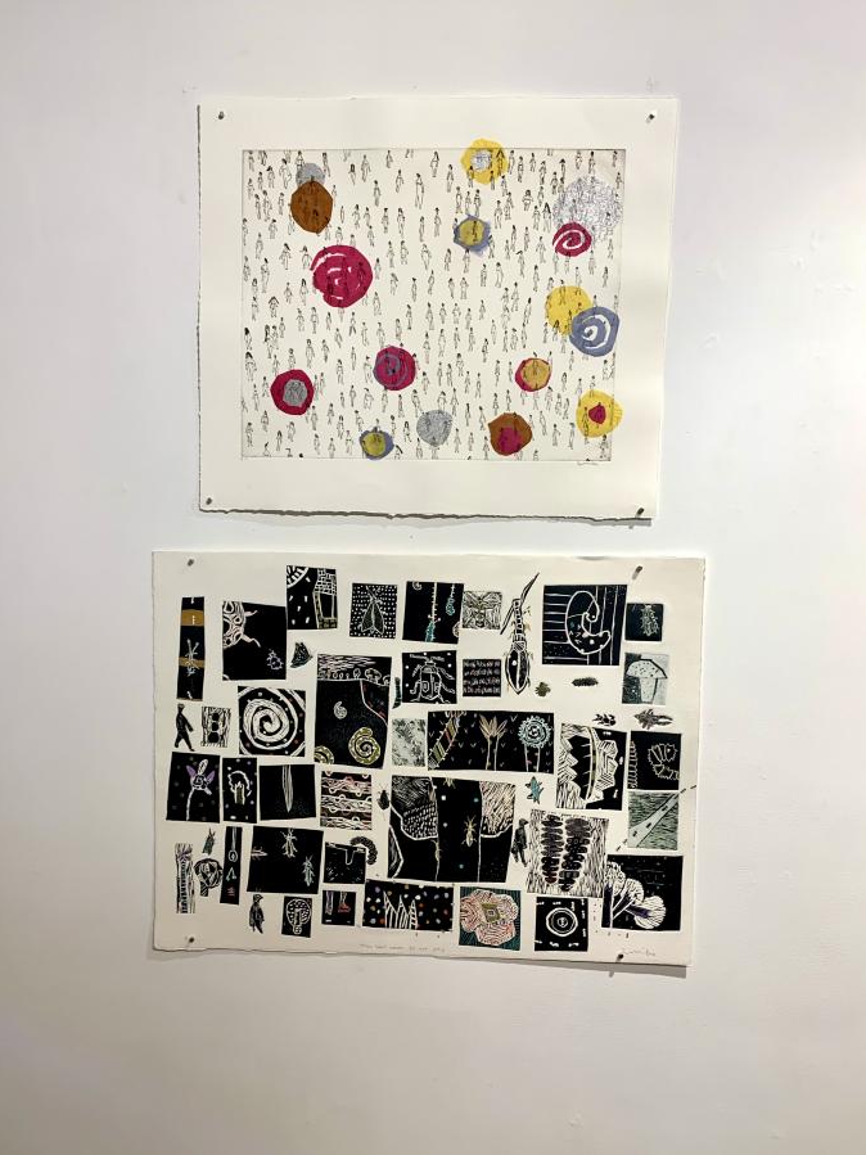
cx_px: 427
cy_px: 557
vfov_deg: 65.3
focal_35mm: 27
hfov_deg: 51.3
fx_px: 901
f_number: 1.8
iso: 64
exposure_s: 1/121
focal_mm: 4.25
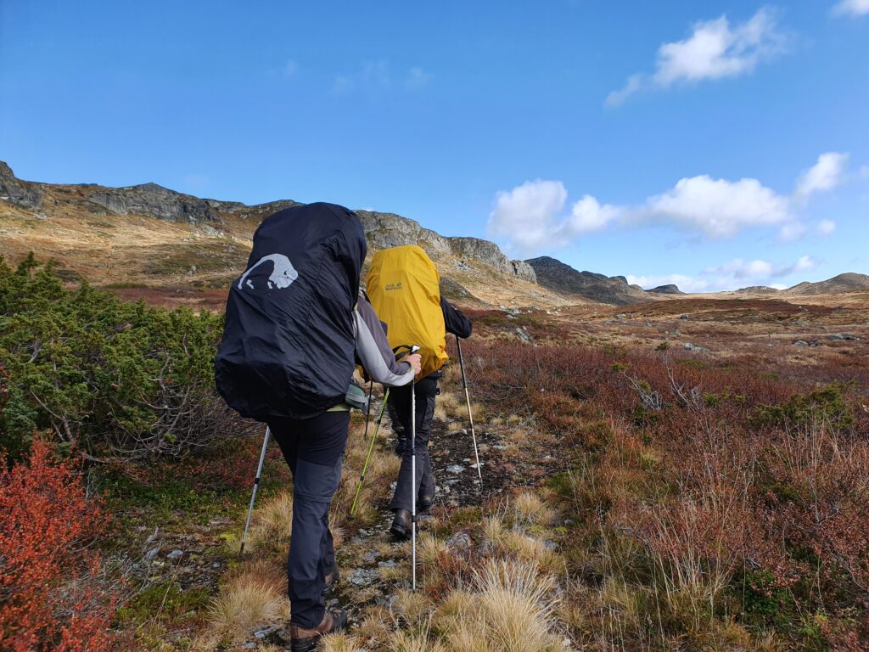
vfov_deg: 53.1
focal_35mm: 26
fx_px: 653
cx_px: 434
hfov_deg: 67.3
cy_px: 326
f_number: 2.4
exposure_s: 1/858
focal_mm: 4.32
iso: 50
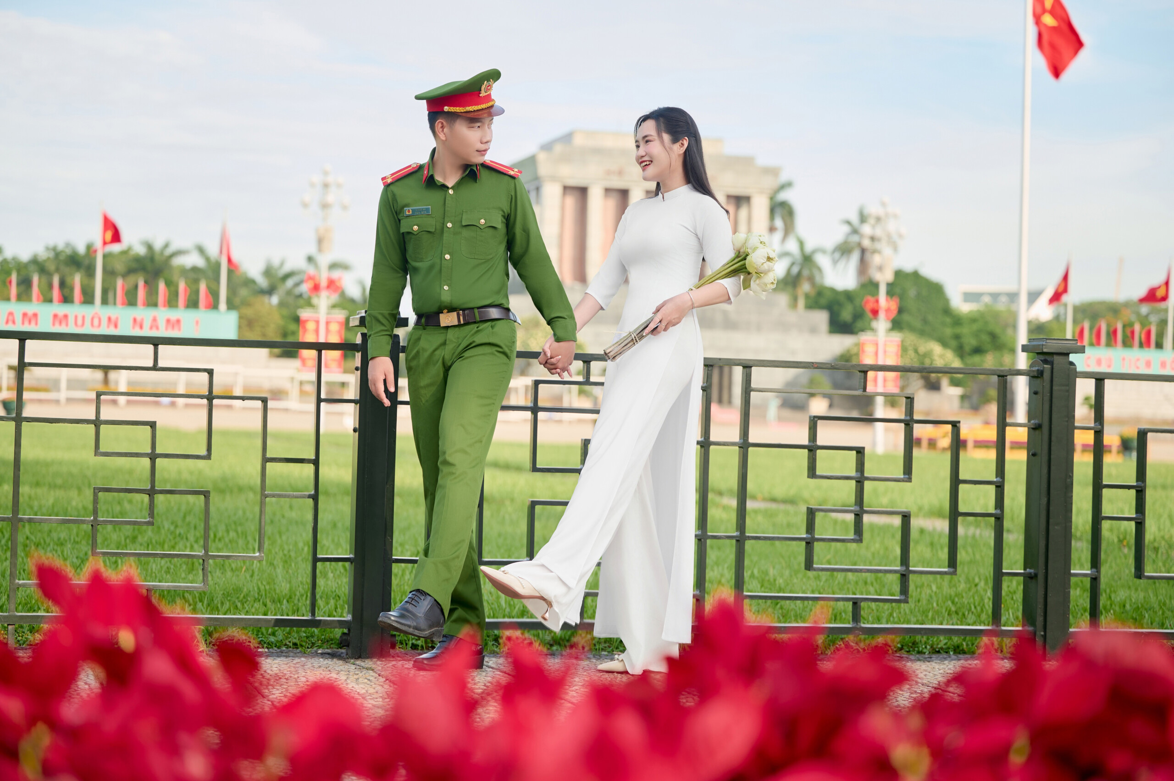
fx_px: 2281
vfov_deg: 19.4
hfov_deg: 28.9
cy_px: 390
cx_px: 587
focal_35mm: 70
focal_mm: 70
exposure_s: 1/500
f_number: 2.8
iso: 100
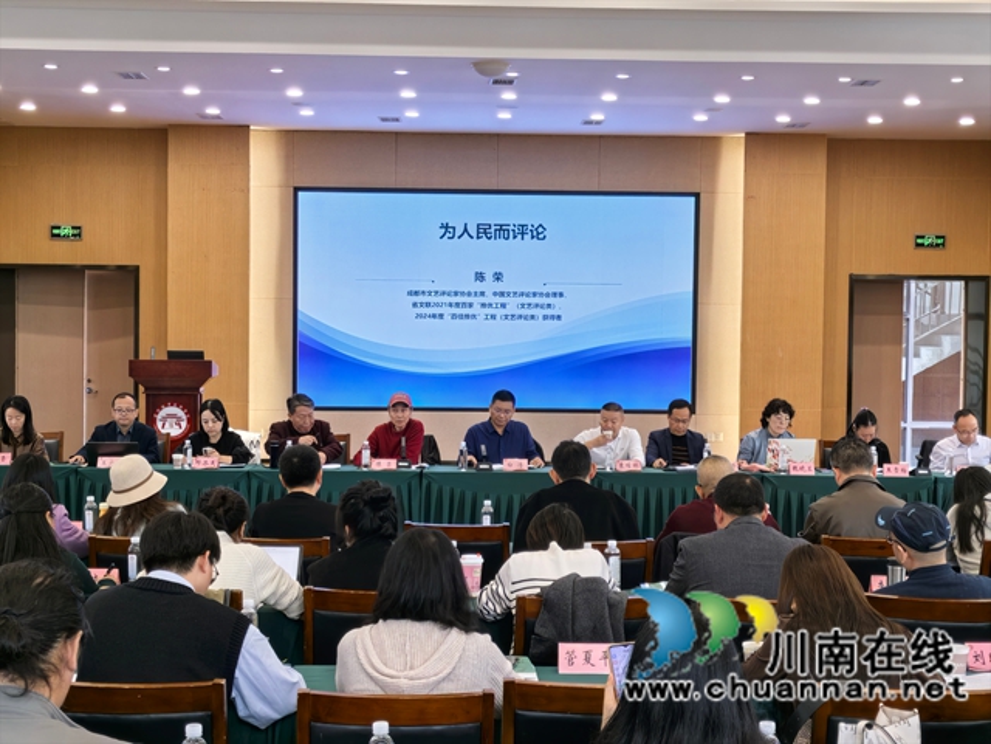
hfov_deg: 35.5
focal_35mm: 54
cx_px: 496
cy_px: 372
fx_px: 1546
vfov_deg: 27.0
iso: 125
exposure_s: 1/99.3
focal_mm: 5.52
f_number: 1.9
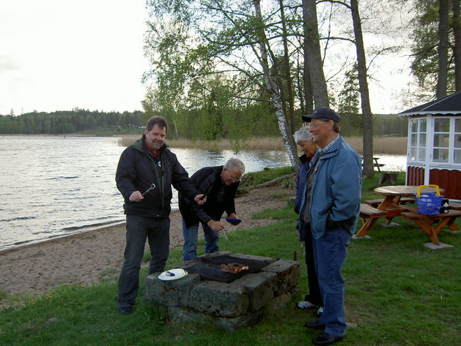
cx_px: 230
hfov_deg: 54.0
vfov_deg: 41.8
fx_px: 453
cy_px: 173
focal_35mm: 34
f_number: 2.8
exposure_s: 1/250
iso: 50
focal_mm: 5.6
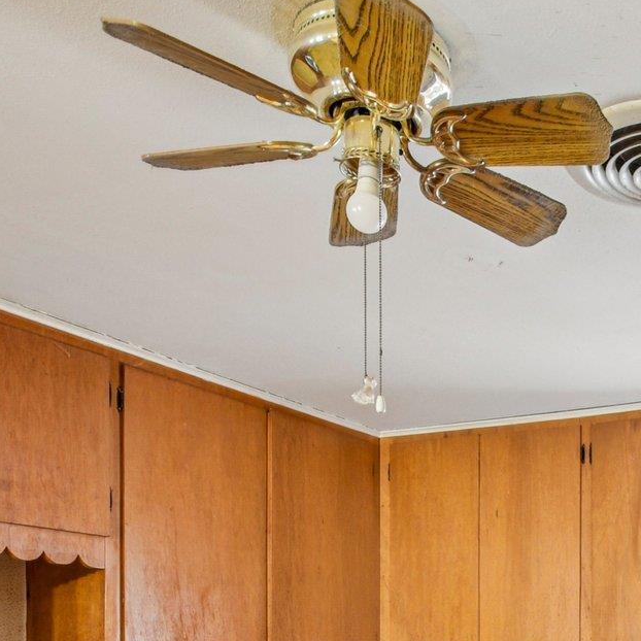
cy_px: 644
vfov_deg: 36.0
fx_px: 880
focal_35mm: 42
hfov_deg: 34.9
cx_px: 690
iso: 400
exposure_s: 1
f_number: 8
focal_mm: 10
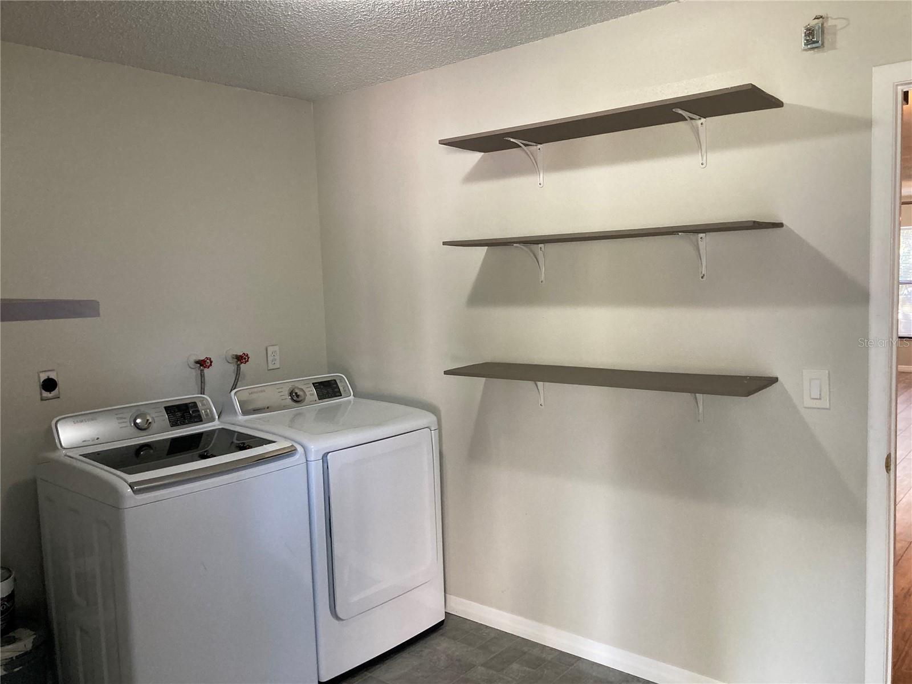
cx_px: 456
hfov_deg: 63.4
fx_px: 738
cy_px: 342
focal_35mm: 28
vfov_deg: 49.7
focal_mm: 3.99
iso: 200
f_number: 1.8
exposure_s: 1/60
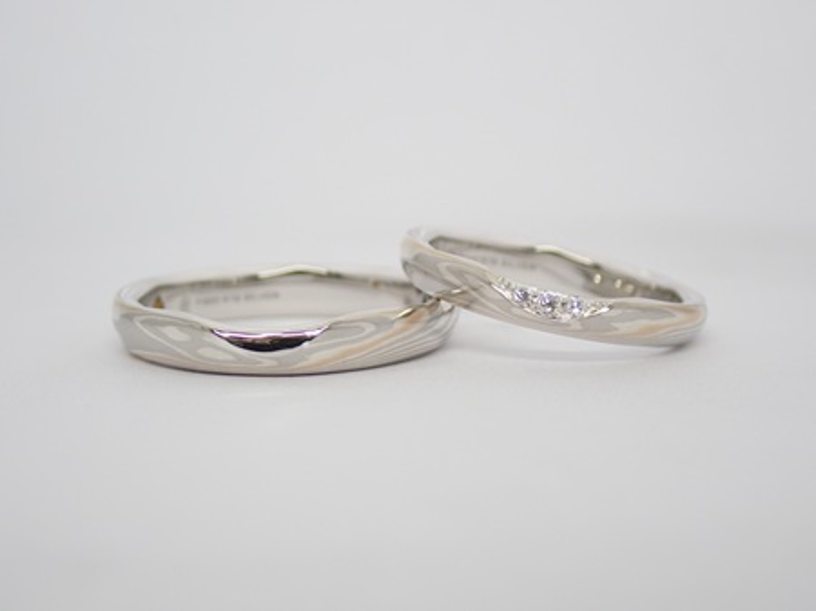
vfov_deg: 19.1
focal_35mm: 77
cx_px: 408
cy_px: 306
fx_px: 1814
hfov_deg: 25.3
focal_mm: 13.65
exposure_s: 1/125
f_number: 4.1
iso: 200
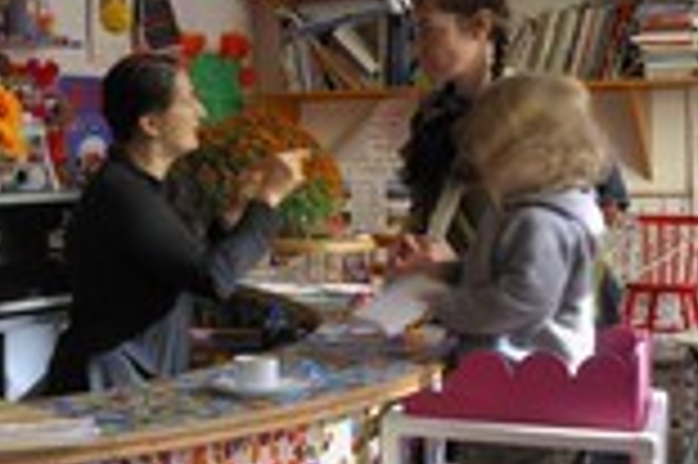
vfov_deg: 19.6
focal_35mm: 69
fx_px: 1343
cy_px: 171
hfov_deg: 26.1
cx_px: -133
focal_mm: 17
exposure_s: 1/2.5
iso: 100
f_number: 7.1
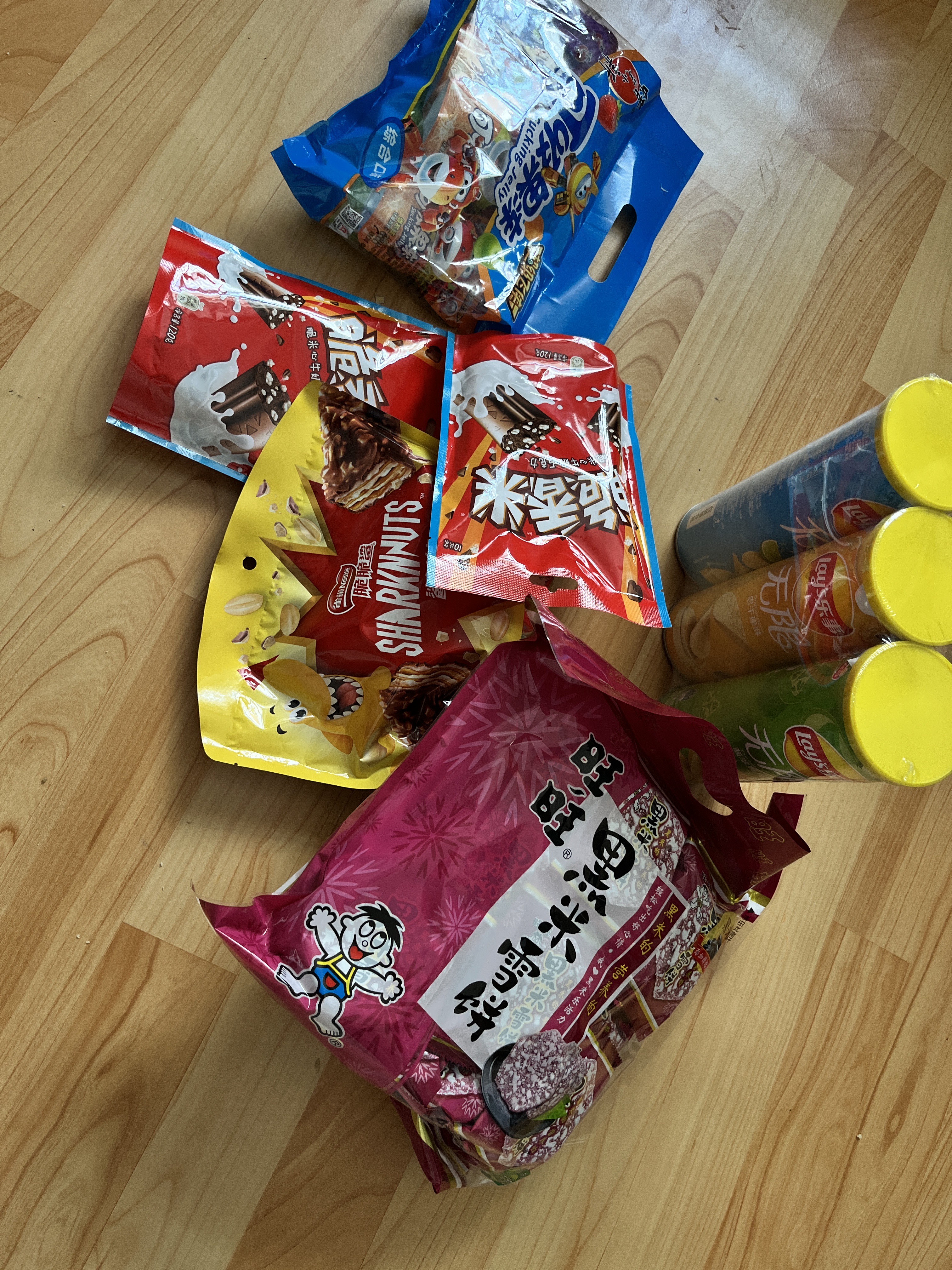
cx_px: 476
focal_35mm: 26
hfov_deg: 53.1
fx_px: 953
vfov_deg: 67.3
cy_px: 635
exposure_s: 1/100
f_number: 1.6
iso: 100
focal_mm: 5.1
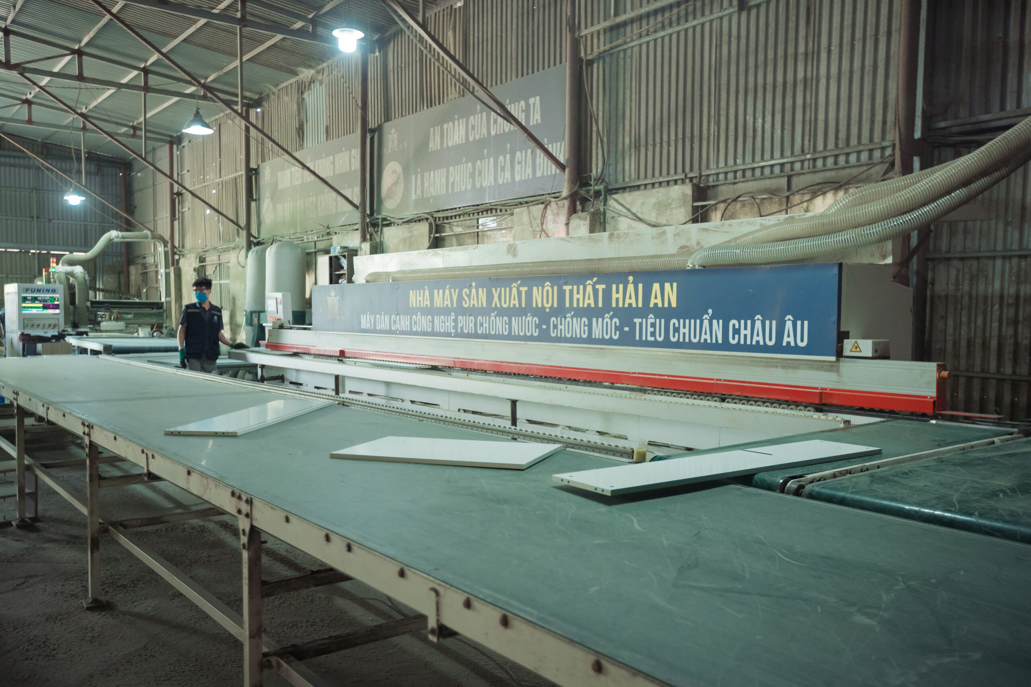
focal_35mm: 31
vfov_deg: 42.3
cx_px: 516
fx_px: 888
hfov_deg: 60.3
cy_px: 344
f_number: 2.8
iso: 3200
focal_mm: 31
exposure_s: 1/160
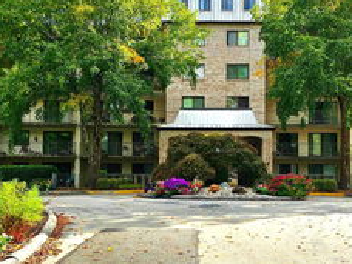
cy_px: 167
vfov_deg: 33.4
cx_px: 215
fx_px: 437
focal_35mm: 43
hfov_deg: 43.6
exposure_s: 1/598
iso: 10
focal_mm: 6.3
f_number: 1.7
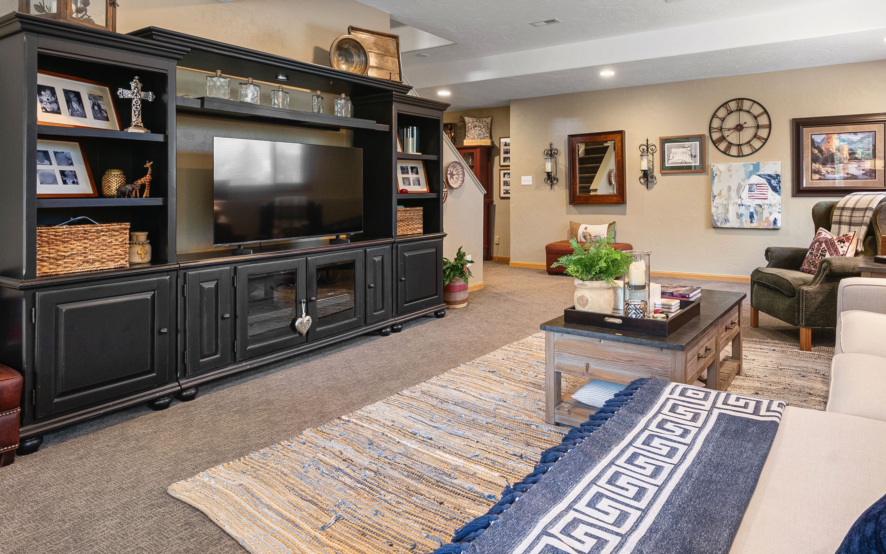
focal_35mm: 23
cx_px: 537
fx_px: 555
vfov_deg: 52.2
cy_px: 194
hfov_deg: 76.2
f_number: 9
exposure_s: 1/2
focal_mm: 17
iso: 640
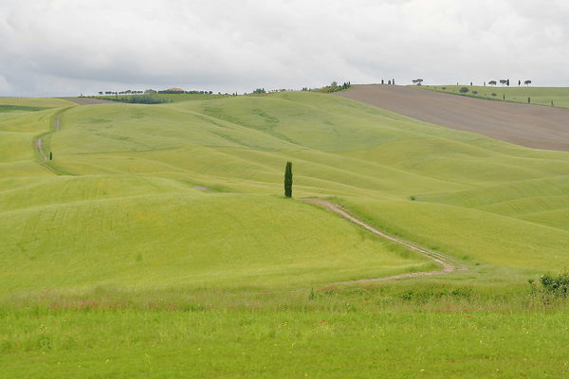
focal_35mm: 82
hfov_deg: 24.6
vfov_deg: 16.6
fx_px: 1304
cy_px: 190
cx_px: 284
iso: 100
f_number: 4
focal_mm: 55
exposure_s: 1/160
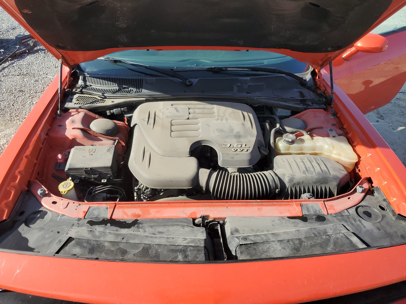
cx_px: 203
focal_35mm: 26
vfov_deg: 53.1
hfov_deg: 67.3
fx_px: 305
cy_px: 152
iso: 50
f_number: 1.5
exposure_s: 1/1667
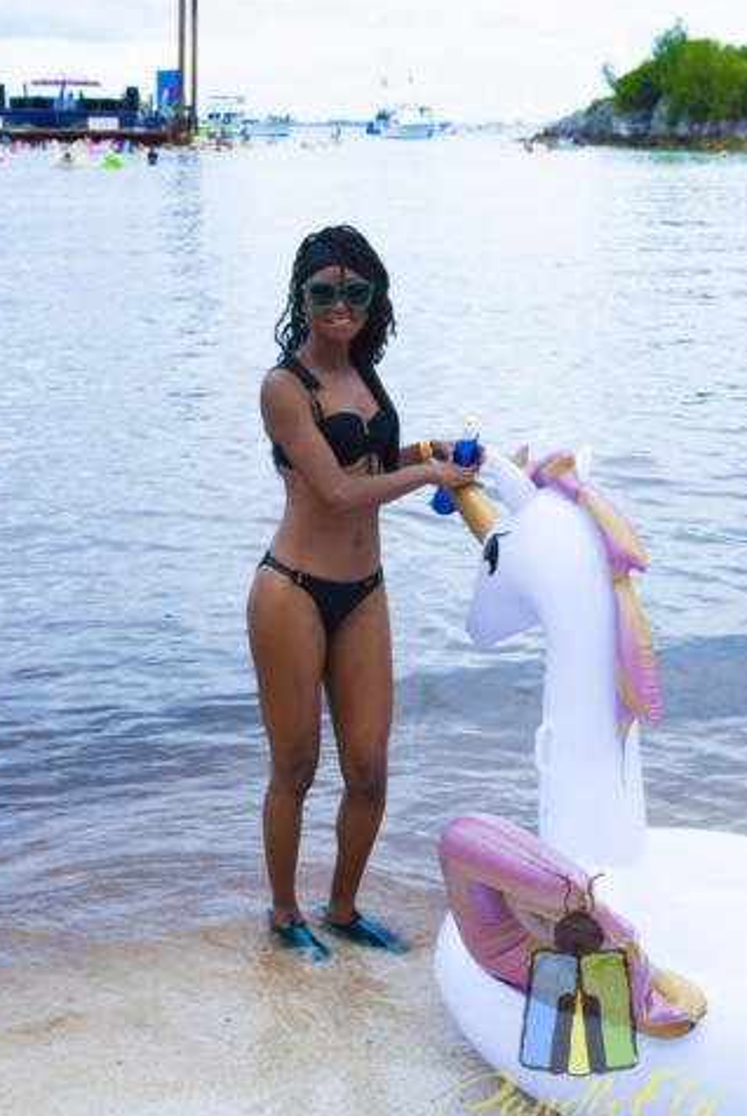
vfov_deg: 33.4
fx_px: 1862
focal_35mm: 60
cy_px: 578
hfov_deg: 22.7
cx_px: 368
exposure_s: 1/320
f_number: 9
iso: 100
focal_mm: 38
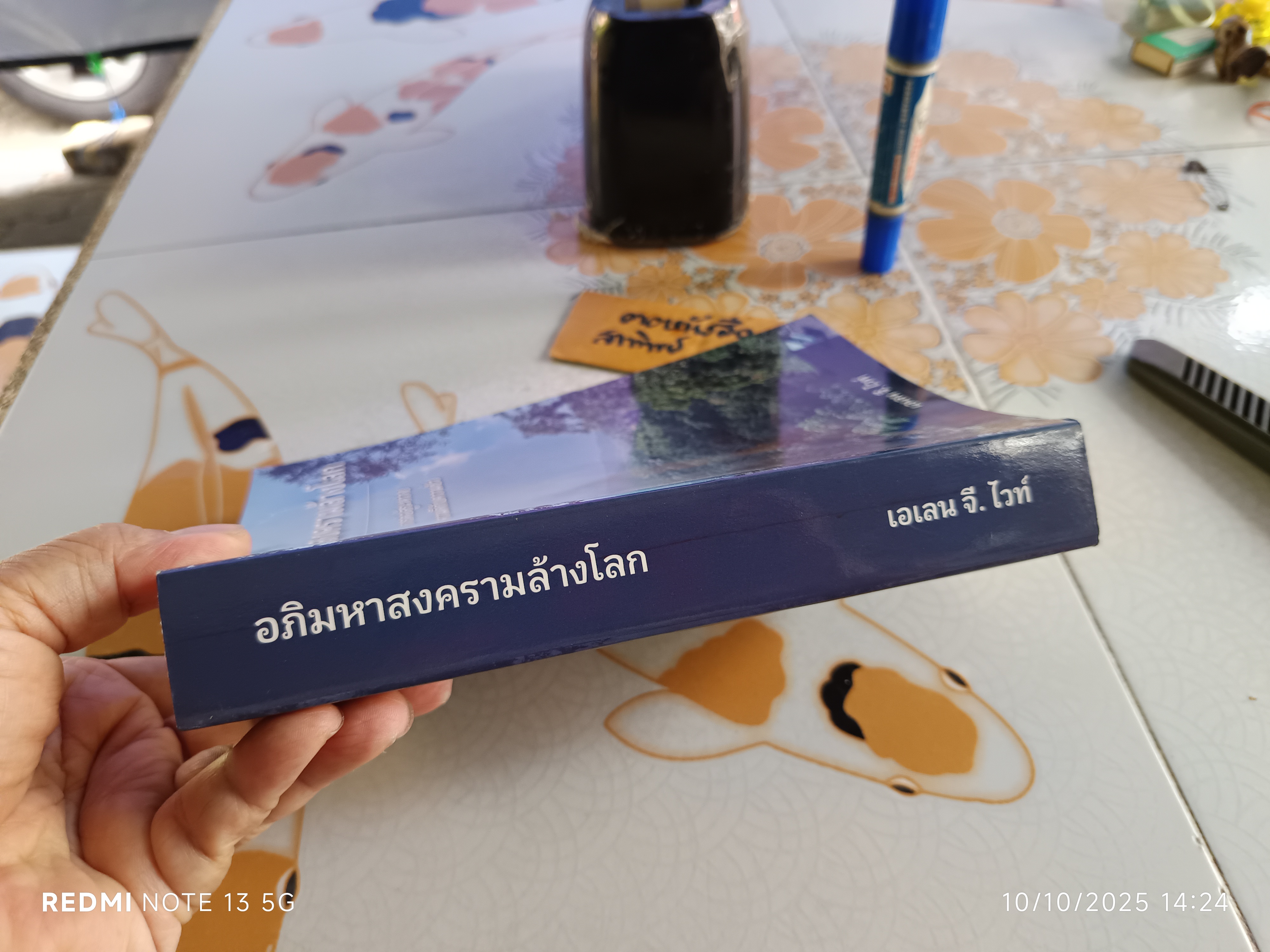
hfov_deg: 71.6
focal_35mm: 24
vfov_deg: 56.8
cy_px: 476
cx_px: 635
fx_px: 881
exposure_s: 1/50
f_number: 1.7
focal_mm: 5.31
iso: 756
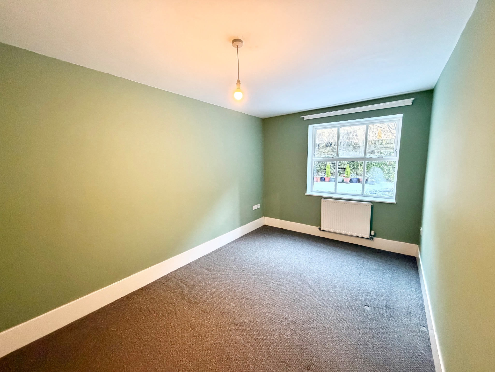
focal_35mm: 14
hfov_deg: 102.1
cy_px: 186
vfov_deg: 85.7
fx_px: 200
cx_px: 248
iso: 500
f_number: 2.2
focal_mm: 2.22
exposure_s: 1/50
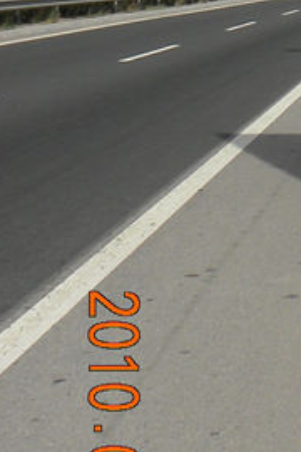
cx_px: 709
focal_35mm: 120
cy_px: -97
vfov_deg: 16.3
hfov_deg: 10.1
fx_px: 1505
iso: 64
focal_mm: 4.6
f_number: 6.3
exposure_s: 1/302
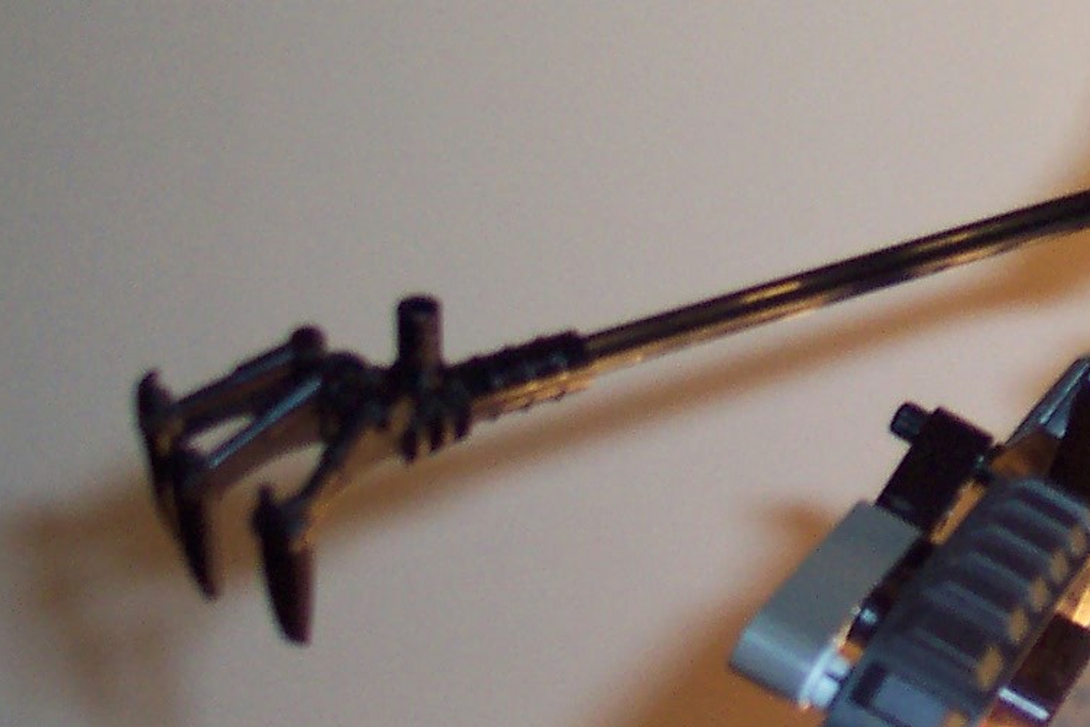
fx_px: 3300
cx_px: 1365
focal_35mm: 109
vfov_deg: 12.6
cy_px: 255
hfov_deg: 17.7
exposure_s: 1/30
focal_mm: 8
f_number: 2.8
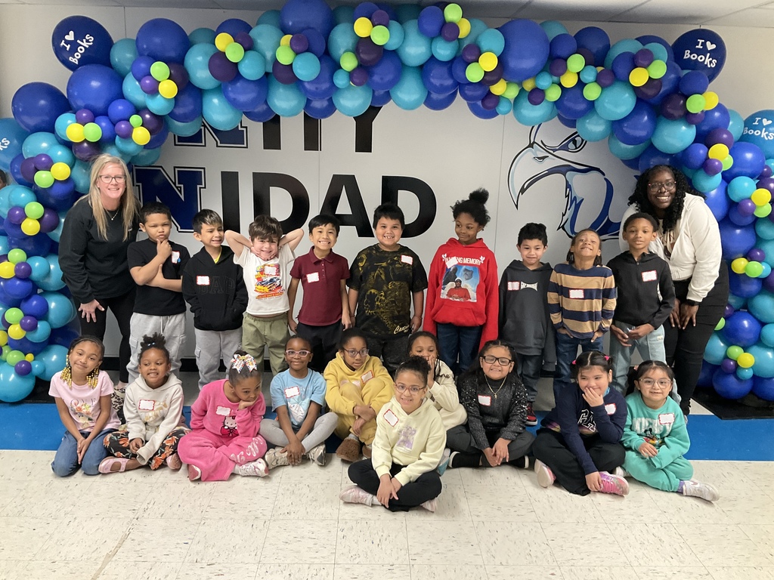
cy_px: 290
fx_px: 648
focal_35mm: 29
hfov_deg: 61.7
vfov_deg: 48.2
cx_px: 387
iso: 160
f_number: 1.8
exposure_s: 1/60
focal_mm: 3
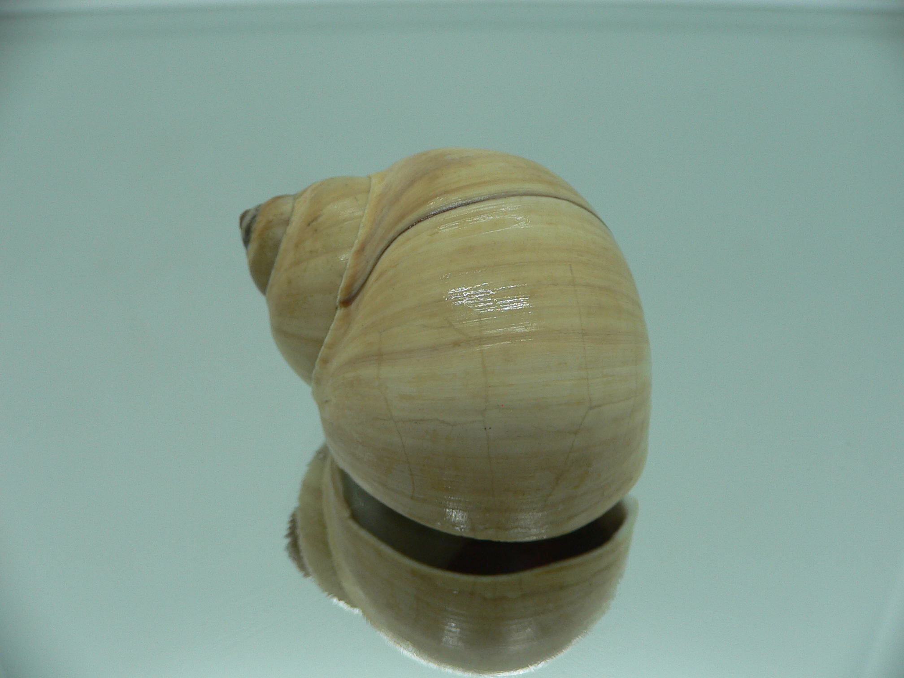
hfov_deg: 52.6
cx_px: 452
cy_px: 339
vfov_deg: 40.7
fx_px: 914
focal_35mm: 35
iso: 80
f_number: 2.8
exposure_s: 1/60
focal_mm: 4.6
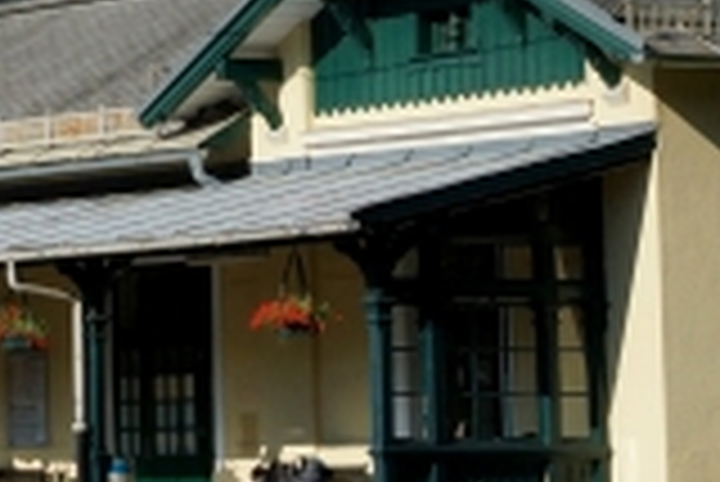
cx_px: -972
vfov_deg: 6.0
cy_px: 65
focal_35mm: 230
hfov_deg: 8.3
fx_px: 4604
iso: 200
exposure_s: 1/800
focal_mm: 24
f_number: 8
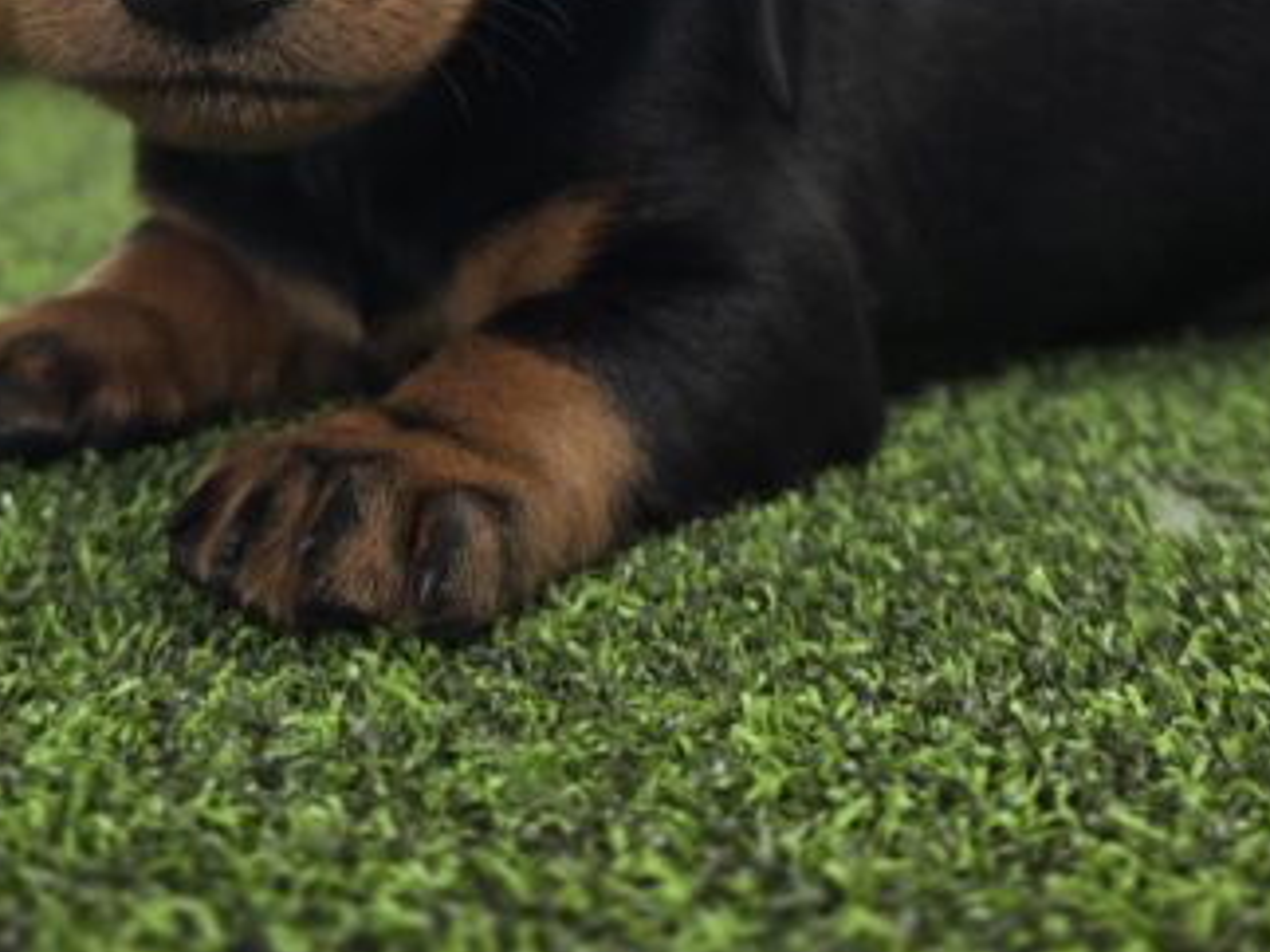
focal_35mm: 73
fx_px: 2677
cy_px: -244
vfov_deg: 18.9
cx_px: 629
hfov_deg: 26.7
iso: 32
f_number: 1.7
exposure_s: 1/120
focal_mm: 6.3
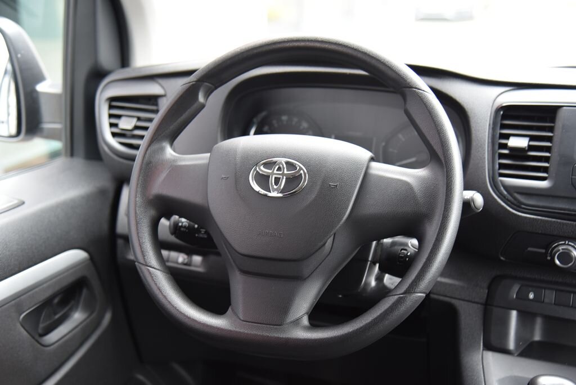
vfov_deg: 28.1
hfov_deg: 41.1
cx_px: 288
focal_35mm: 48
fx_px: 768
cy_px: 192
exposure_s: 1/25
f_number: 4
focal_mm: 48
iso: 500
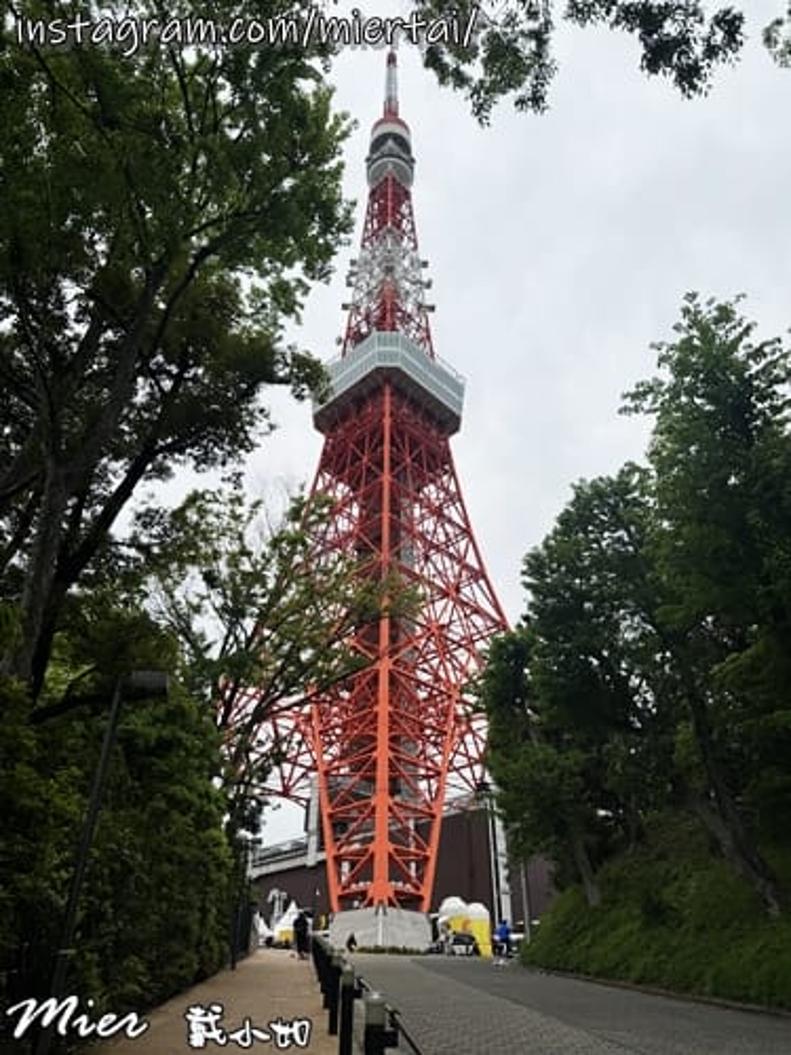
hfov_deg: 56.8
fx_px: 731
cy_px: 528
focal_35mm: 24
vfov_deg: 71.6
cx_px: 396
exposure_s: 1/1524
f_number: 1.78
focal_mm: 6.76
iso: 80
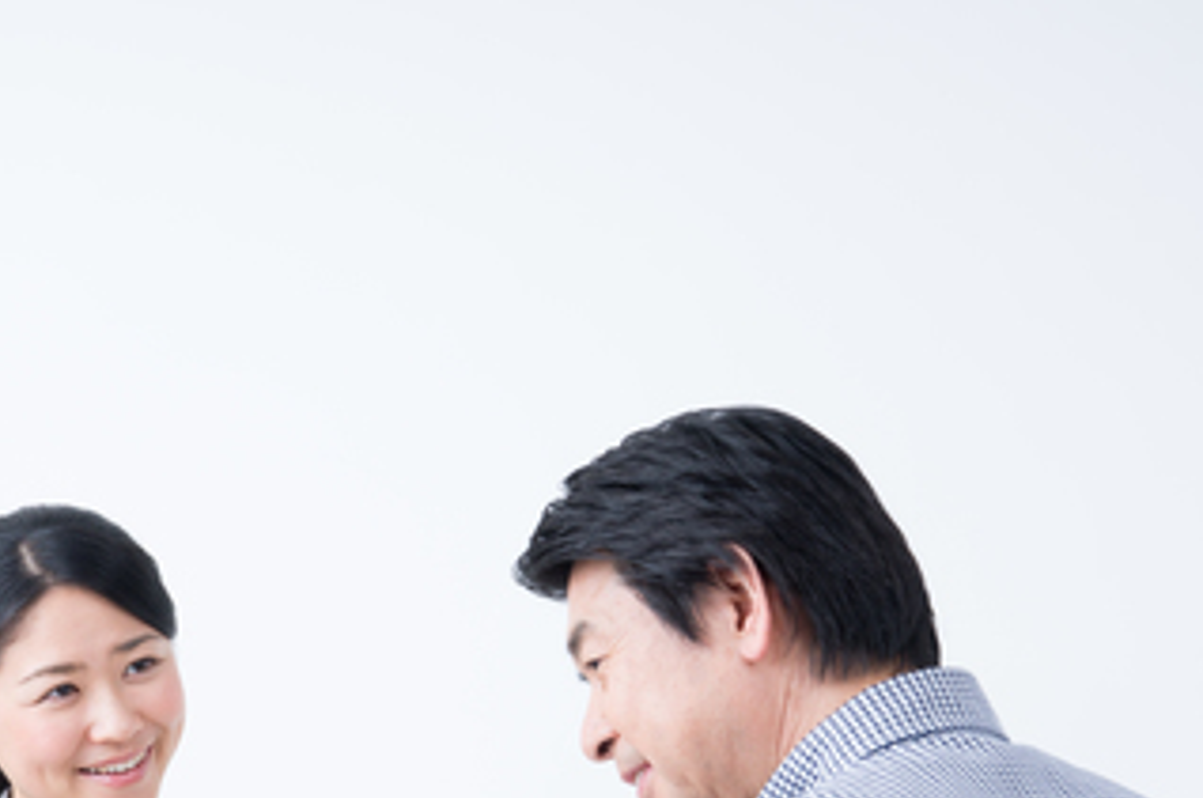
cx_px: 348
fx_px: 4705
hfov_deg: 14.5
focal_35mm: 141
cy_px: 798
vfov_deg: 9.6
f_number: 10
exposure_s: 1/125
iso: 100
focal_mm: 70
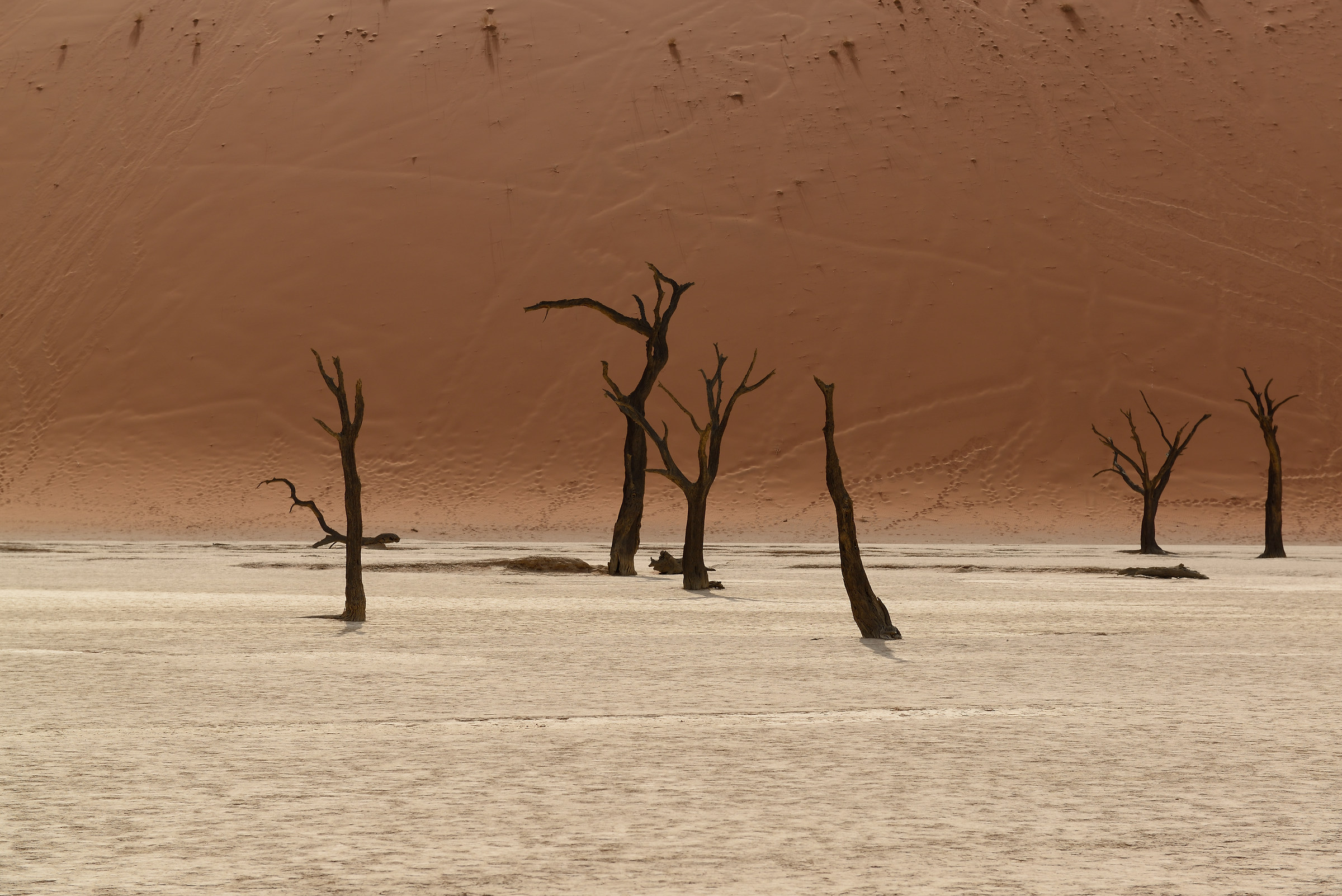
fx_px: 2610
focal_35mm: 70
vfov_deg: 19.5
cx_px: 671
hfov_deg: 28.8
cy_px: 448
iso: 100
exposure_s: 1/320
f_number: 10
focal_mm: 70
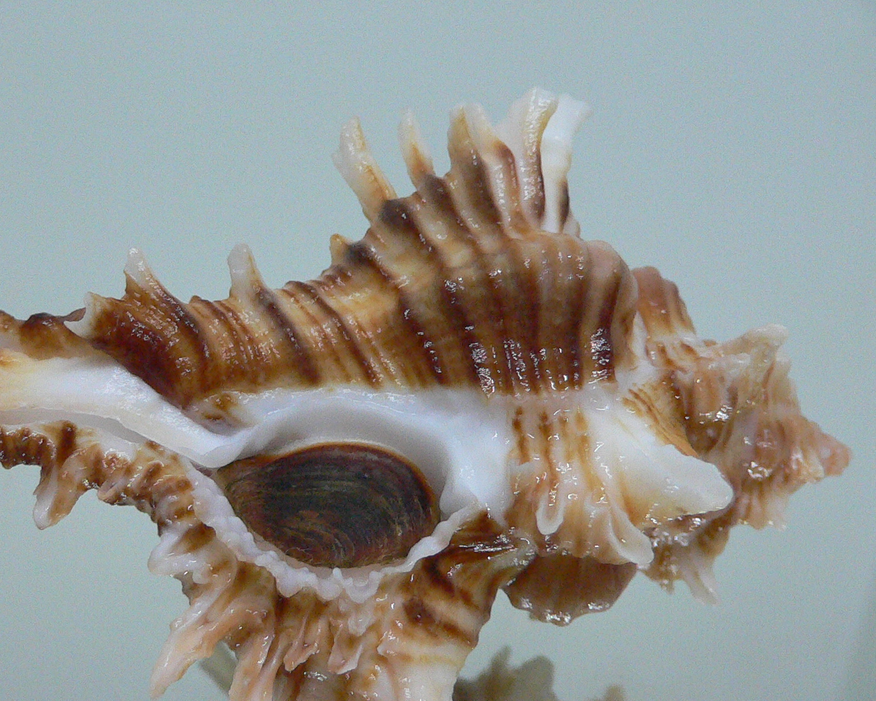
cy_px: 453
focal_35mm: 49
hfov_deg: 37.7
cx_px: 312
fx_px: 1270
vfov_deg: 30.6
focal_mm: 4.6
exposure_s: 1/50
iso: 200
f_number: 2.8
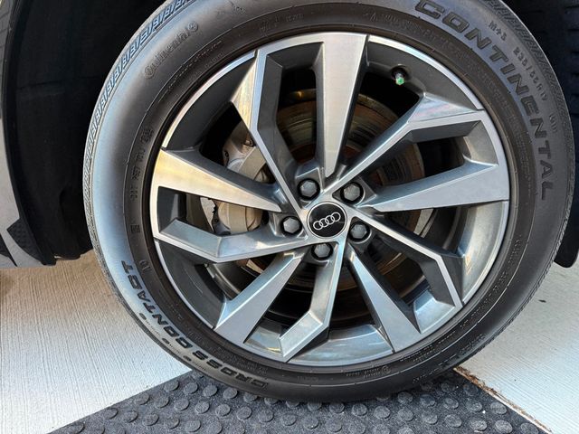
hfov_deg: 71.6
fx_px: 401
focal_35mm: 24
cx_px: 290
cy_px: 217
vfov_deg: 56.8
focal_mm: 6.76
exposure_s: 1/68
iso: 200
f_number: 1.78
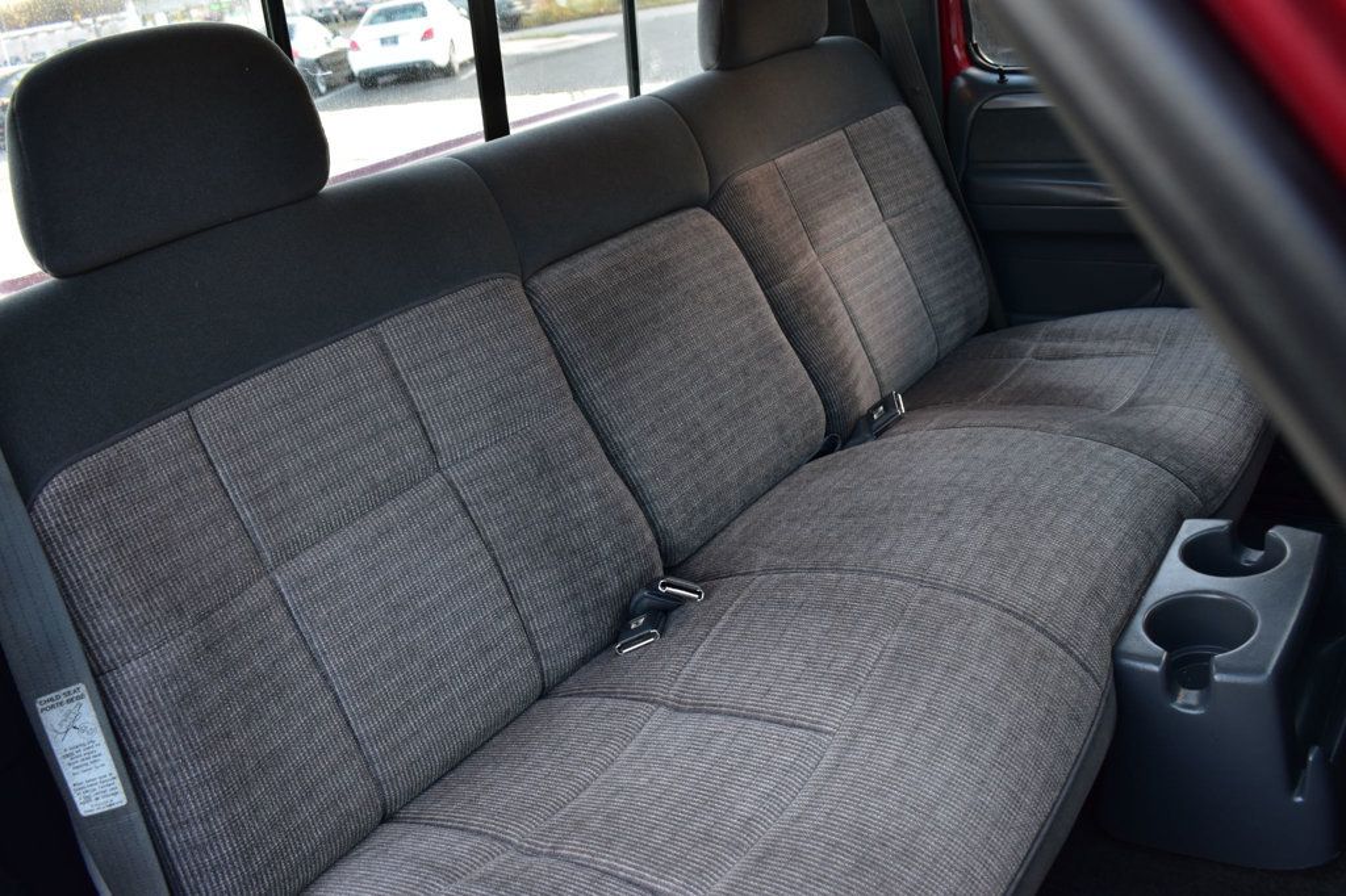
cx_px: 673
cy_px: 448
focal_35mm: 32
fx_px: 1177
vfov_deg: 41.7
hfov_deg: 59.5
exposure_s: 1/20
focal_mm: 21
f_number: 6.3
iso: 400
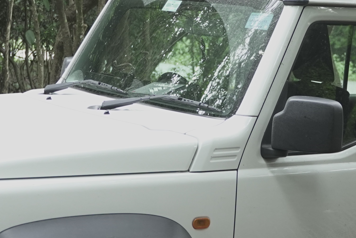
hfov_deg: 18.2
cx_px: 265
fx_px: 1107
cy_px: 14
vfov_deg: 12.1
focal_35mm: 112
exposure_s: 1/125
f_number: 2.8
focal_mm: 28
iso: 1250
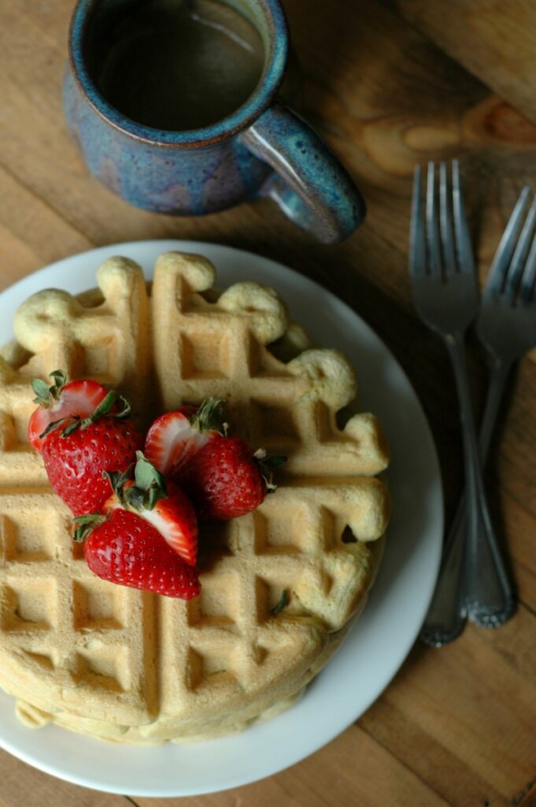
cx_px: 268
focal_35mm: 75
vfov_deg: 27.0
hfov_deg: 18.2
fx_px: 1678
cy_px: 404
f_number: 2.8
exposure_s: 1/30
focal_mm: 50
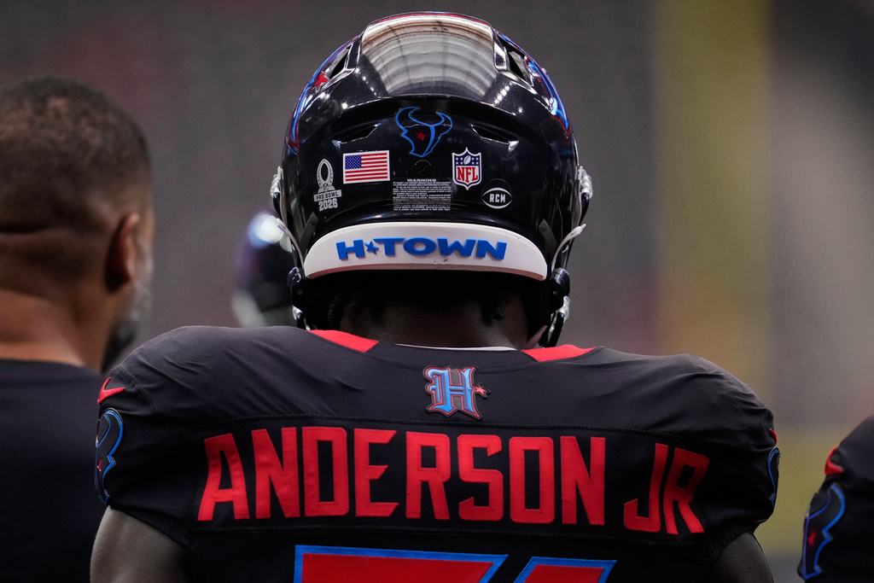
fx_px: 14568
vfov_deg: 2.3
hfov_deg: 3.4
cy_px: 292
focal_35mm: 600
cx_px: 437
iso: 3200
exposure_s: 1/2500
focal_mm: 400
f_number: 2.8
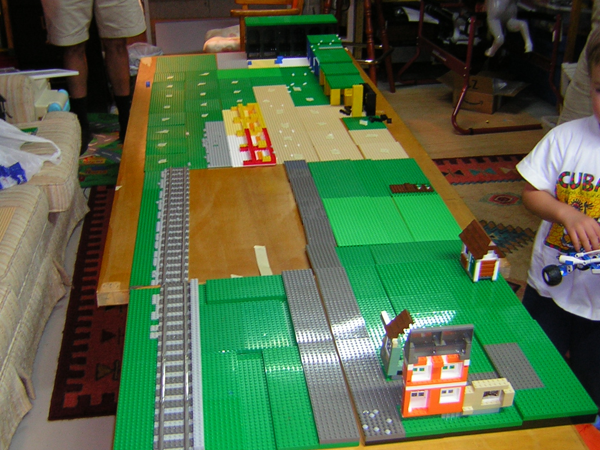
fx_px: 728
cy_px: 256
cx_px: 278
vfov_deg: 34.3
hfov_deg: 44.8
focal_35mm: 42
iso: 62
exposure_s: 1/5.8
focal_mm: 4.7
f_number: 2.6
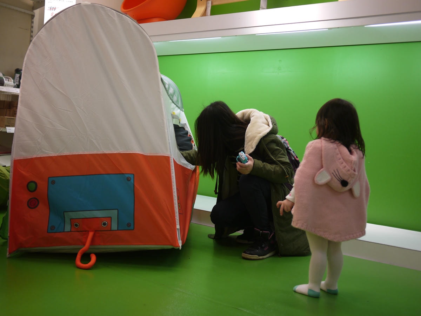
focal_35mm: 40
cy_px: 158
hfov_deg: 46.8
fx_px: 486
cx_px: 210
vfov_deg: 36.0
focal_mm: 20
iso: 160
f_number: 1.7
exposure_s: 1/80
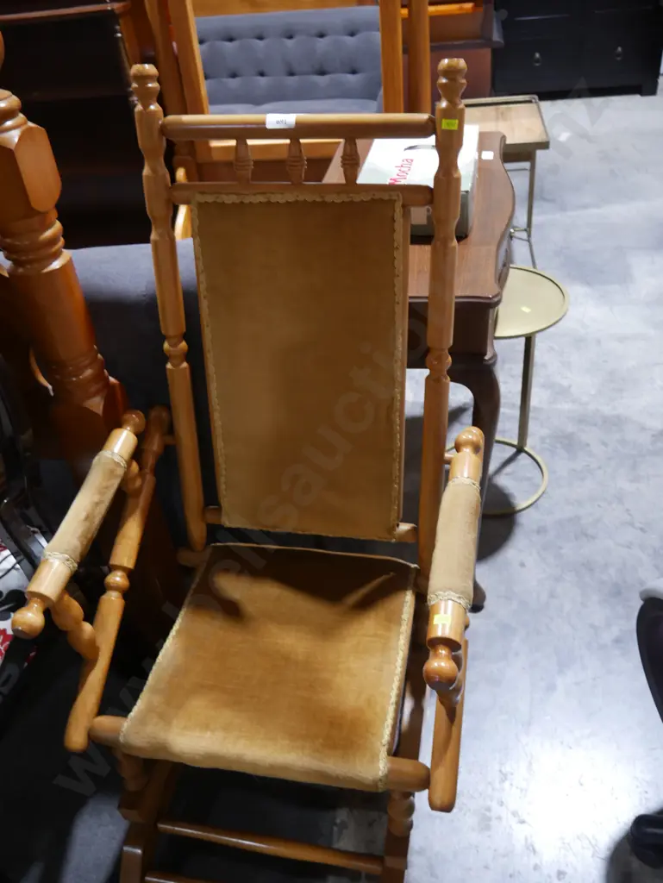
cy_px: 442
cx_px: 332
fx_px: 714
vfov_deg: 63.4
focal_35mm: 28
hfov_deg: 49.8
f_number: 3.5
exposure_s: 1/60
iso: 640
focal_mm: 14
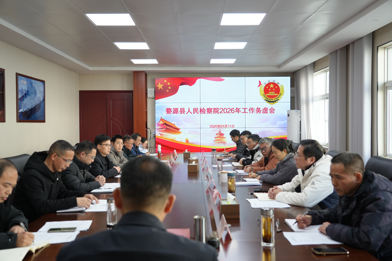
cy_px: 130
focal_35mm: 34
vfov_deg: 38.9
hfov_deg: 55.8
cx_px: 196
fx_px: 370
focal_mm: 34
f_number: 4
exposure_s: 1/160
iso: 640
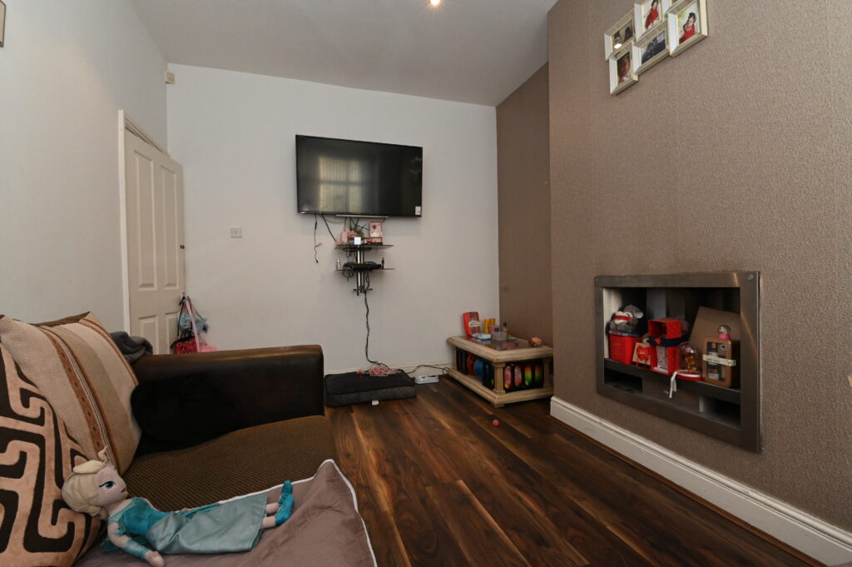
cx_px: 426
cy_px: 284
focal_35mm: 15
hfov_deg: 100.4
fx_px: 355
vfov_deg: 77.2
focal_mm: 15
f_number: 10
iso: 5000
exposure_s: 1/100
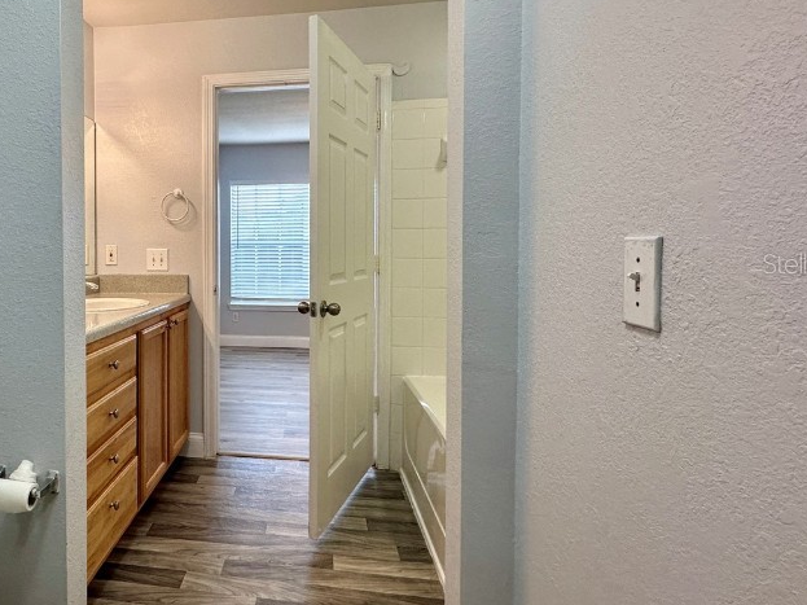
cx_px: 222
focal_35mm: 23
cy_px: 263
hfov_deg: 70.0
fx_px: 536
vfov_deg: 58.7
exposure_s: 1/120
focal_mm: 2.22
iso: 125
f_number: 2.2
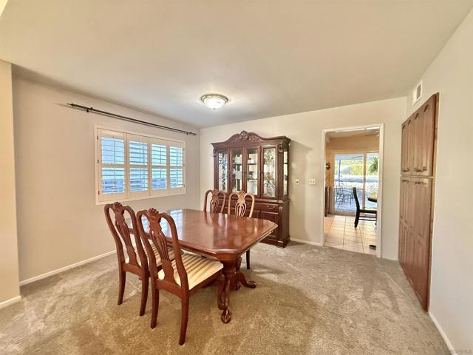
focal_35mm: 14
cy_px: 178
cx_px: 236
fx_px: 191
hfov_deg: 102.1
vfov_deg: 85.7
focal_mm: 2.22
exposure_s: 1/120
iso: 640
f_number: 2.2
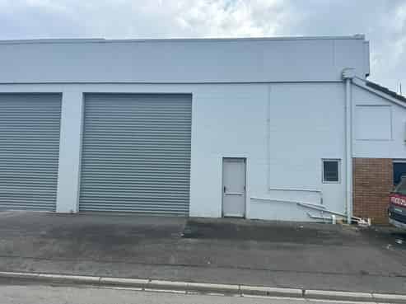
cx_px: 203
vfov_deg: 56.8
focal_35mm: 24
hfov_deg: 71.6
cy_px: 152
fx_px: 281
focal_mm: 6.86
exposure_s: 1/2882
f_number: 1.78
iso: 80
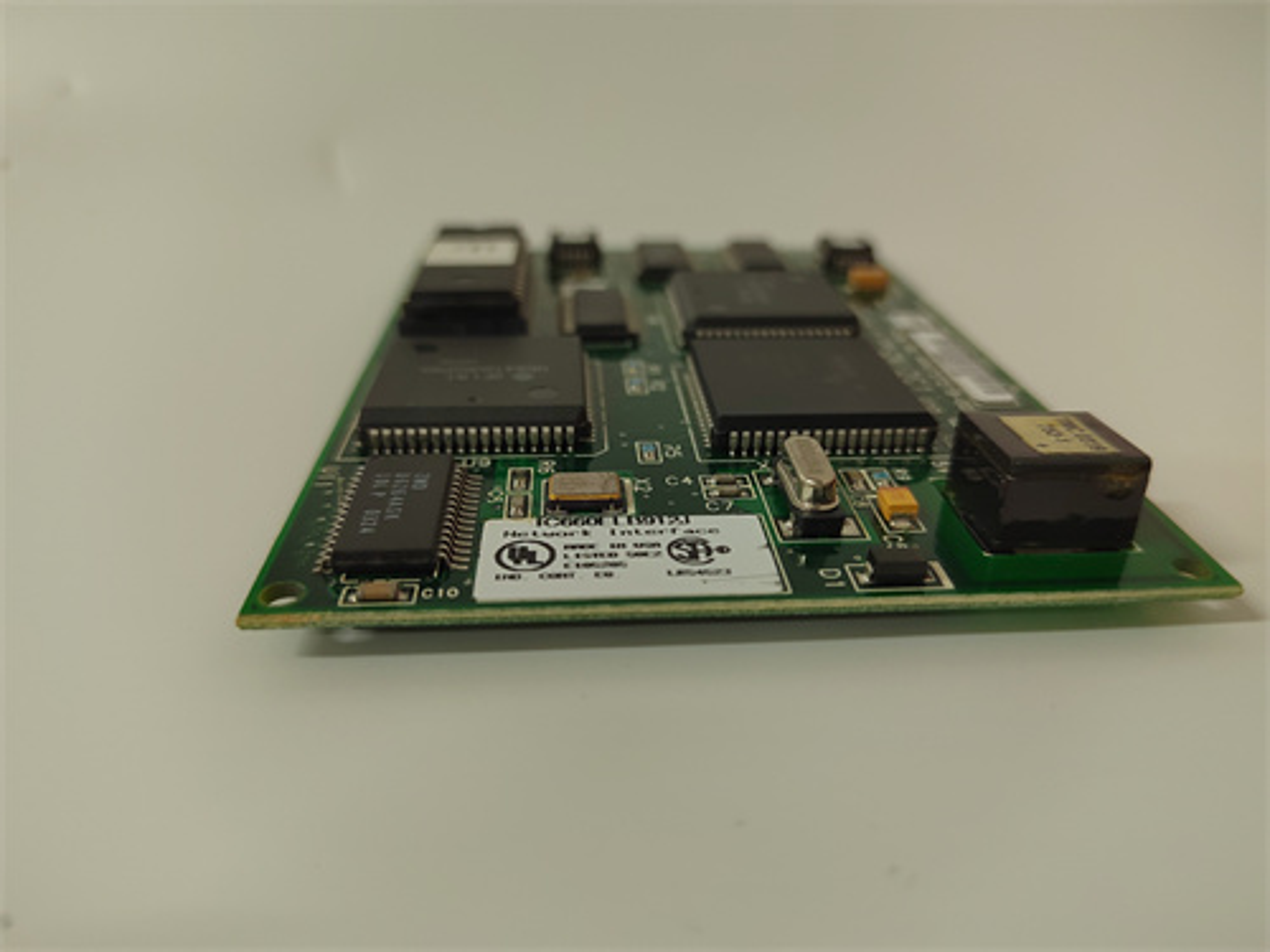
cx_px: 635
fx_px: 844
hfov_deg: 73.9
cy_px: 476
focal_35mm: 23
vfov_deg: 58.9
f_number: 1.9
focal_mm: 5.52
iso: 2425
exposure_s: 1/120
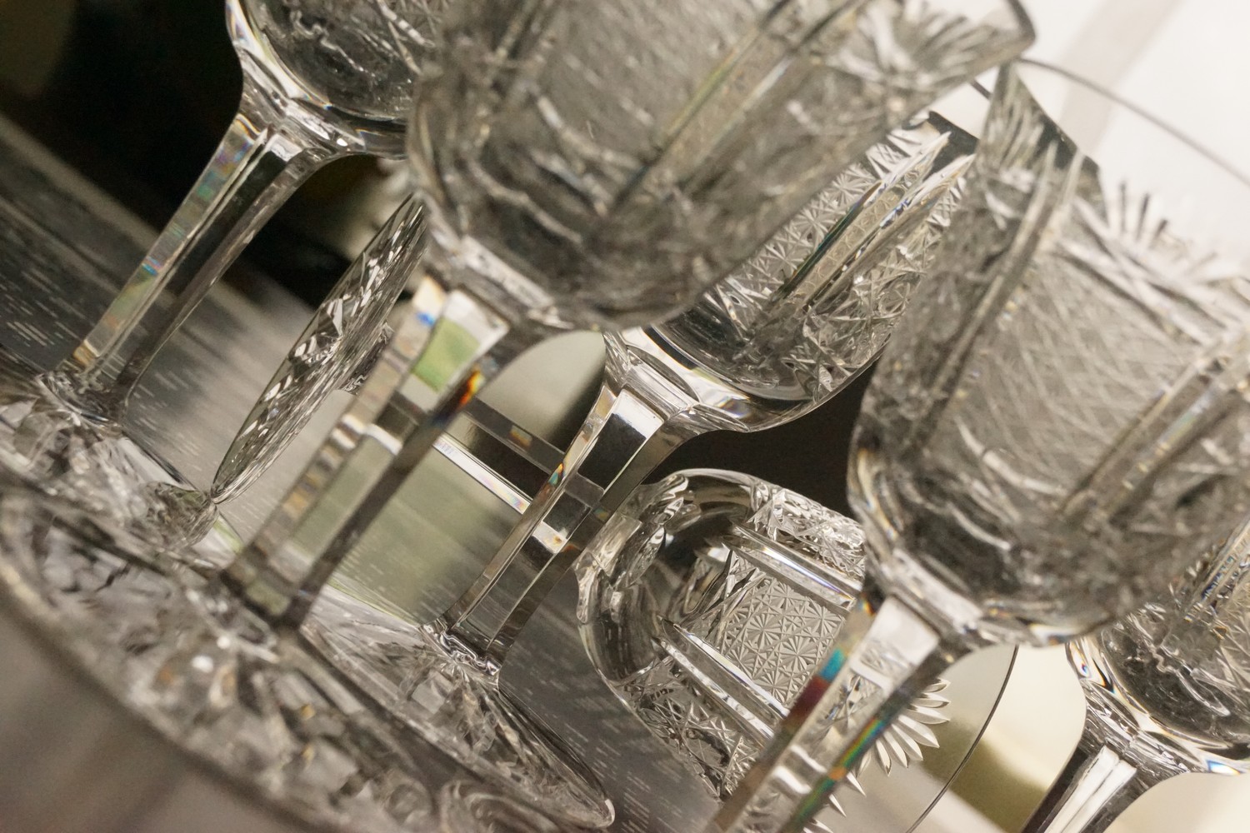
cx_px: 625
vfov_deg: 18.2
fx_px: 2604
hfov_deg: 27.0
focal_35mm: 75
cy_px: 416
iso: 6400
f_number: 13
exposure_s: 1/2500
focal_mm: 50
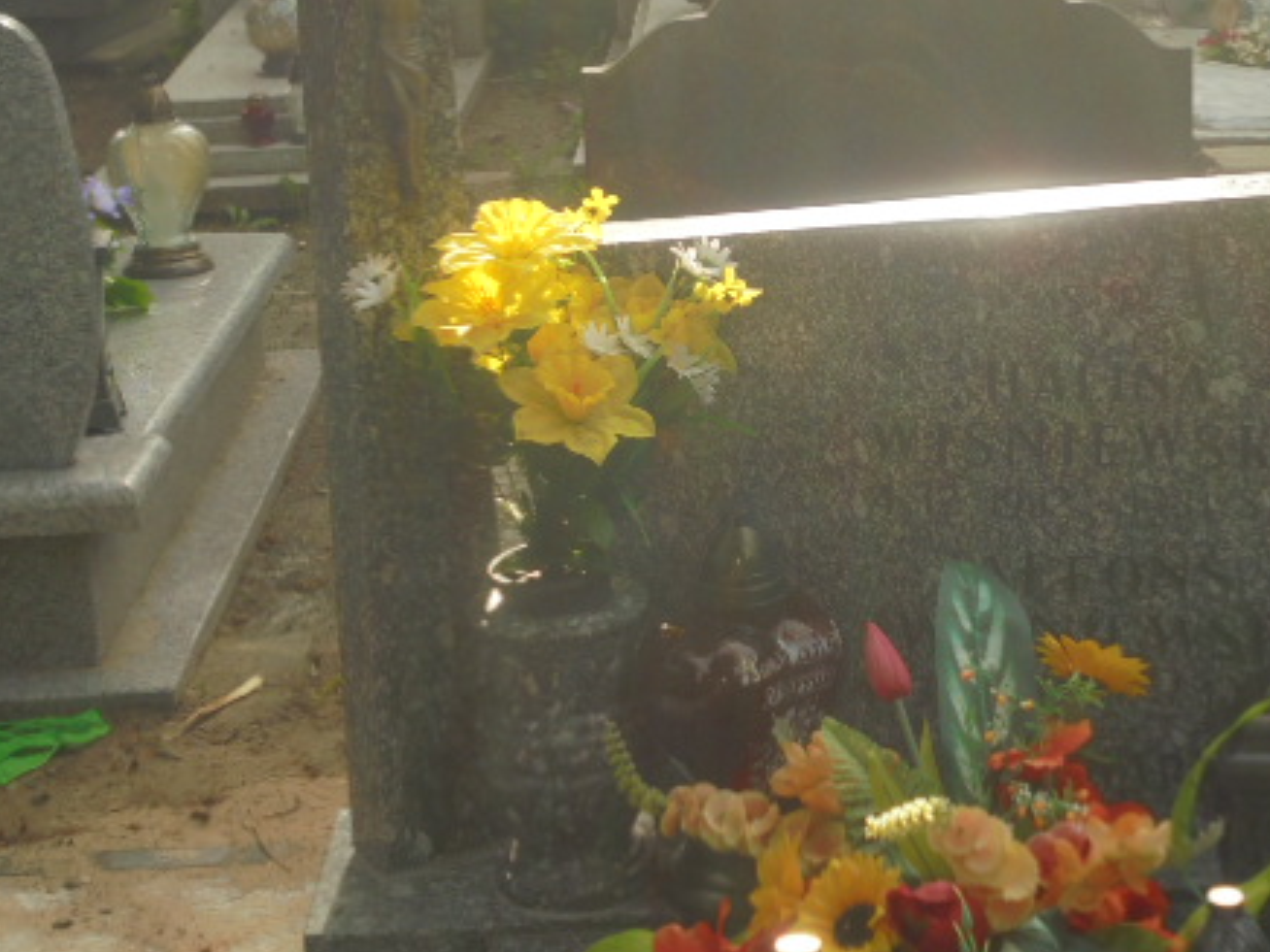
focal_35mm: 72
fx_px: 2642
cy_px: 323
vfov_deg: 20.4
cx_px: 894
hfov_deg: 26.8
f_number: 4.8
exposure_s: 1/250
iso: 100
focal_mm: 8.9
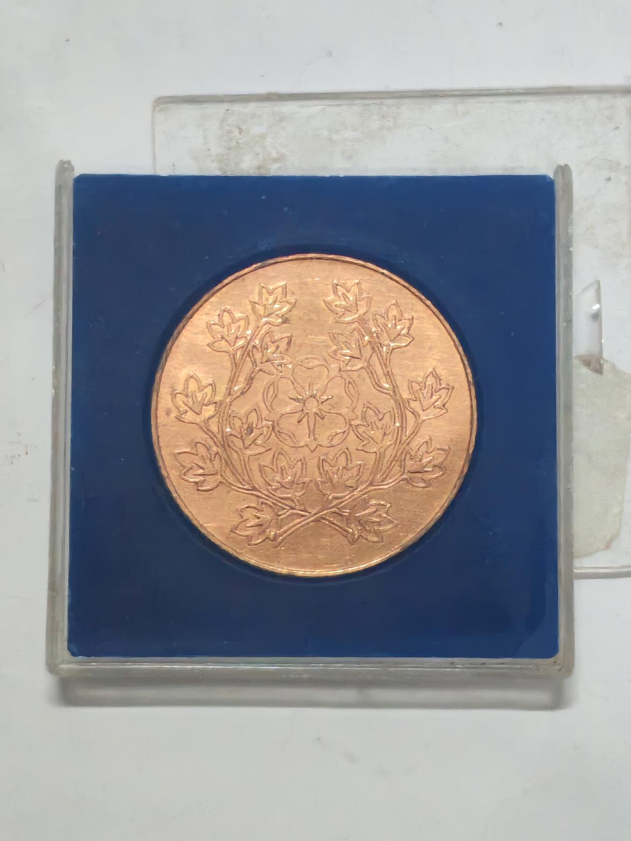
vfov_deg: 18.9
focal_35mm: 104
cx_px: 316
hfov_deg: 14.2
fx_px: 2528
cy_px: 420
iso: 1000
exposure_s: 1/33
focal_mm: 5.52
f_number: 1.95
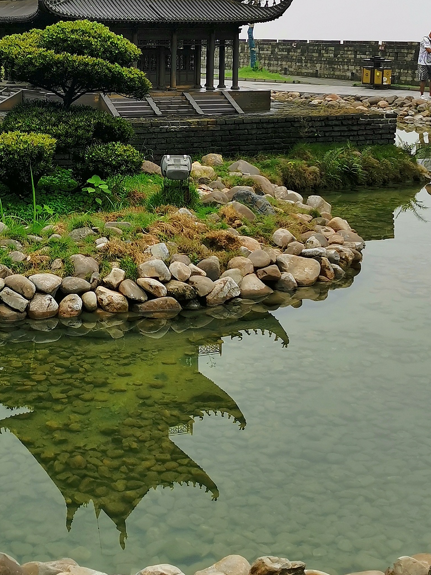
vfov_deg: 30.8
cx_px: 132
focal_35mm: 61
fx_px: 1013
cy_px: 108
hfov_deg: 23.9
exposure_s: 1/2105
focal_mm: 4.66
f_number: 1.4
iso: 50
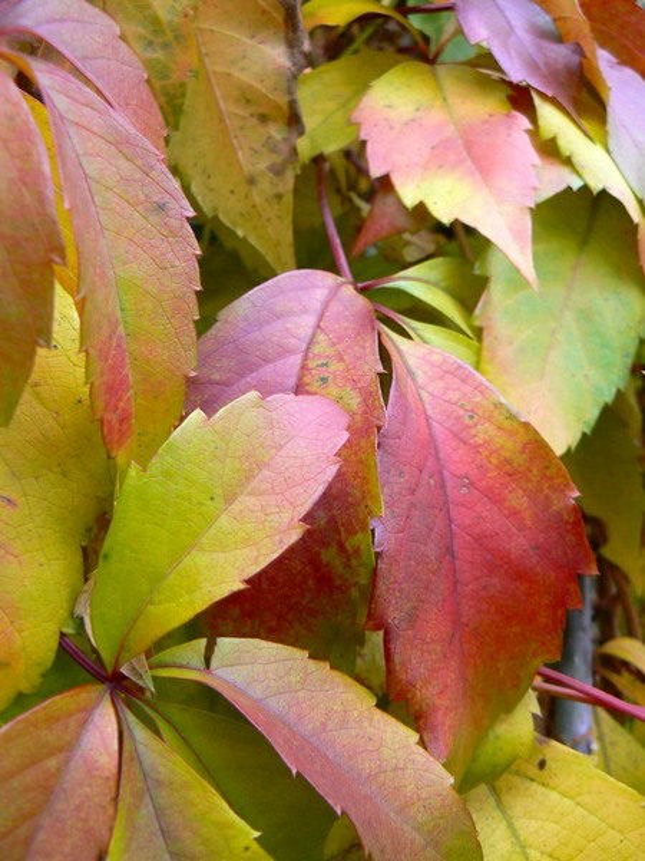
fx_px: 894
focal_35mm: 36
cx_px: 322
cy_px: 430
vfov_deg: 51.4
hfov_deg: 39.7
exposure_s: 1/100
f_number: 4
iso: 100
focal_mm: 6
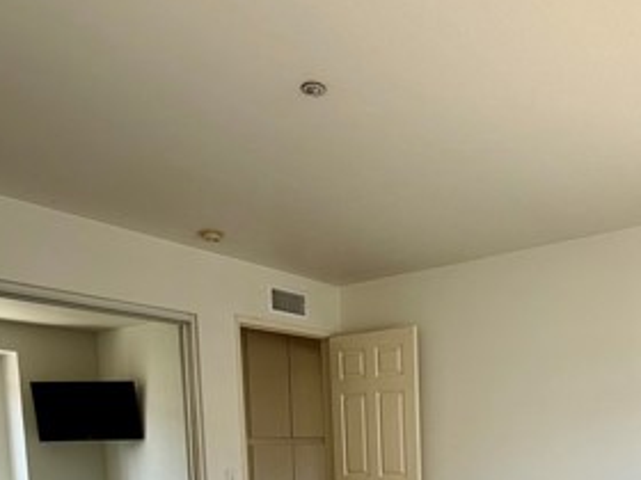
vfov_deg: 38.9
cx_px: 458
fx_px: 593
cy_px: 485
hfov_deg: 54.9
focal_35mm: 32
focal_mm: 2.22
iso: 80
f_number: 2.2
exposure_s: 1/99
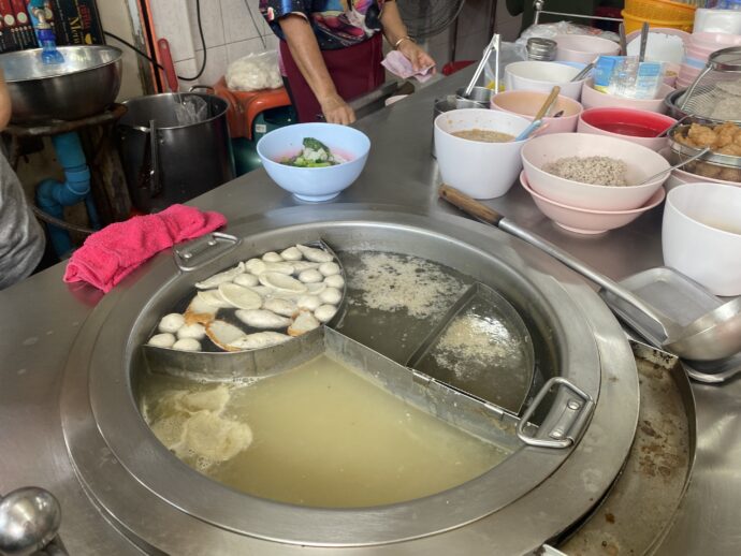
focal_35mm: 26
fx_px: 557
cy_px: 278
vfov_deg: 53.1
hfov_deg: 67.3
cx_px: 370
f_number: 1.8
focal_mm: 4.25
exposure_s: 1/107
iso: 125
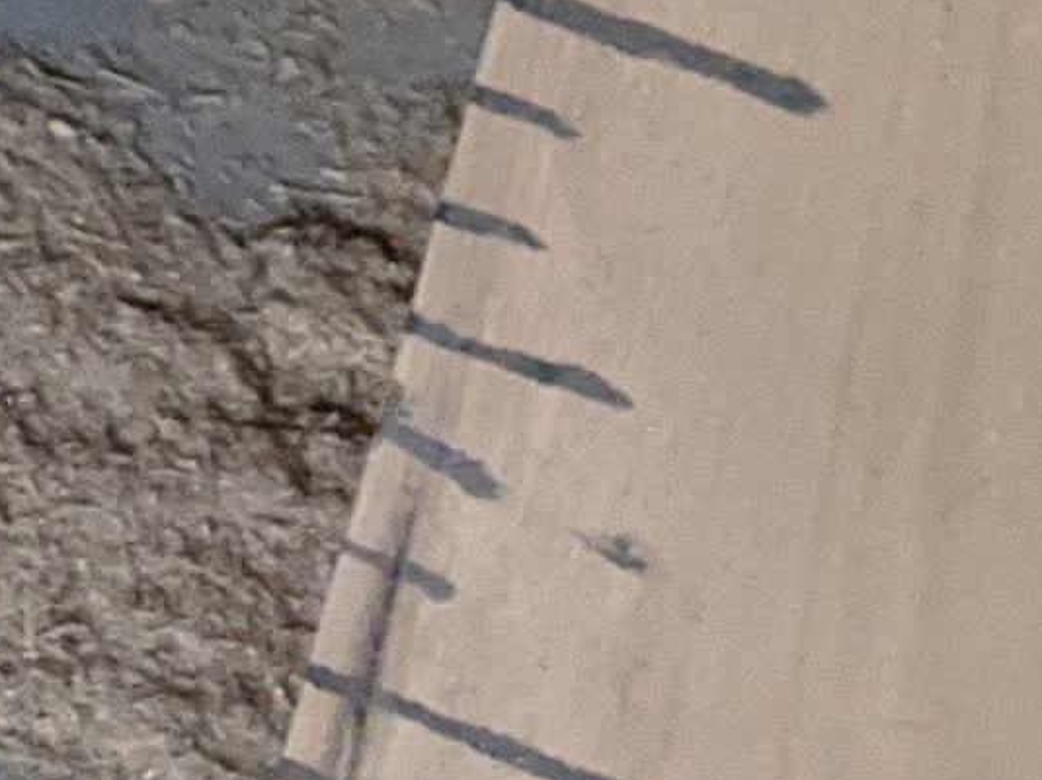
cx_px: -866
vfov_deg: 6.6
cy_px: -1611
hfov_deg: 9.2
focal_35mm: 204
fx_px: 6138
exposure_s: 1/30
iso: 438
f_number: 1.8
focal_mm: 4.44
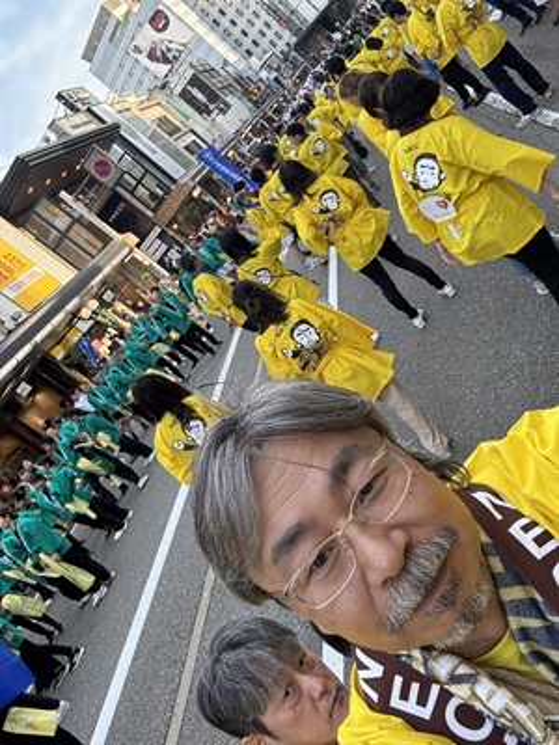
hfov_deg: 46.8
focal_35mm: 30
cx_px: 280
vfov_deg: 60.0
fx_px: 646
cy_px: 372
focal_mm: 2.69
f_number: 1.9
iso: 50
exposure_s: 1/121
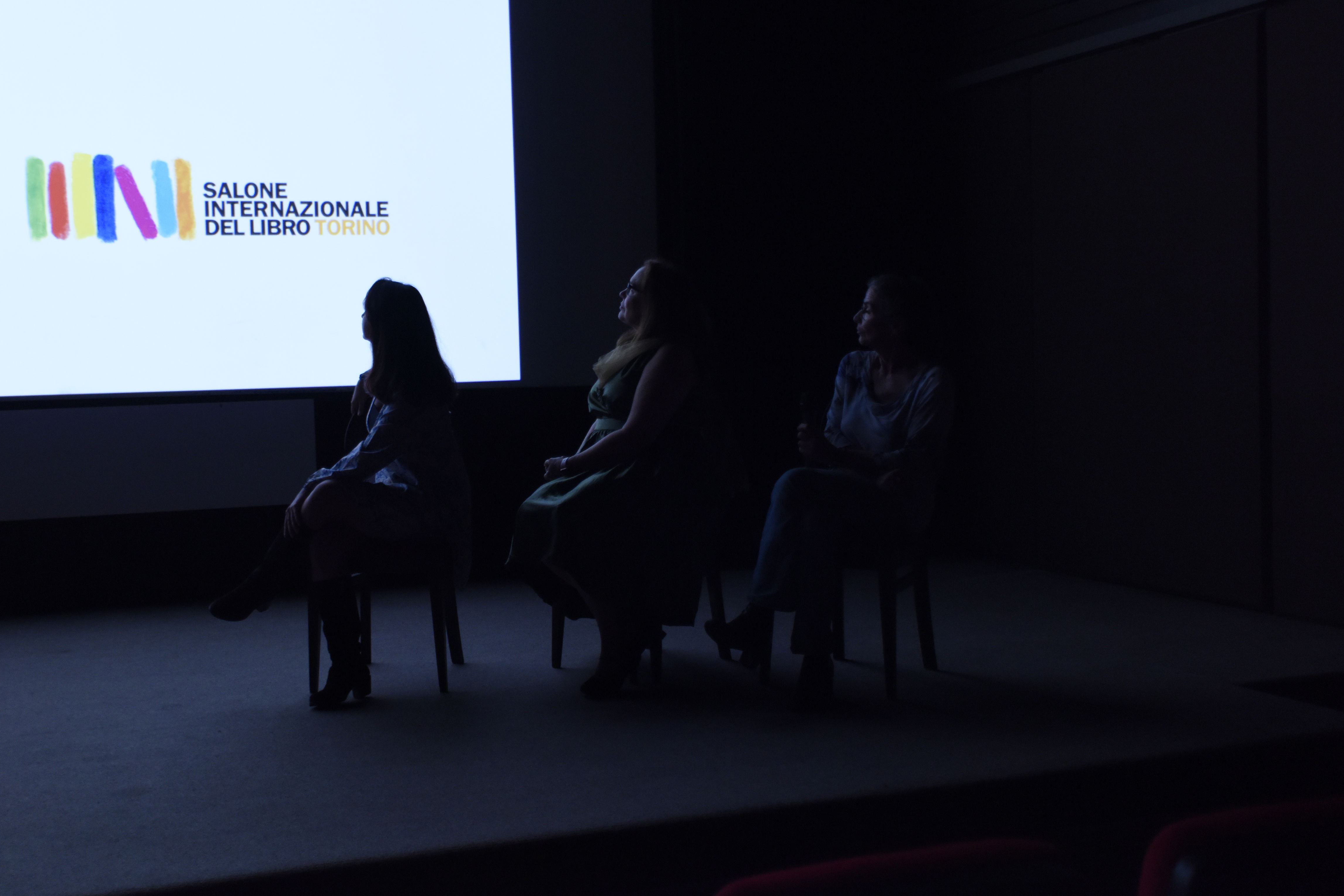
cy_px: 378
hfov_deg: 46.2
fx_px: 1568
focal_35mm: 42
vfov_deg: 31.8
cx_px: 564
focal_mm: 35
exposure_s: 1/60
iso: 2500
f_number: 4
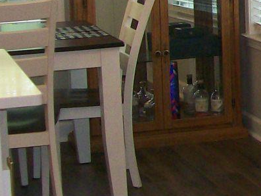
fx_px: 1094
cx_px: 500
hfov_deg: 12.2
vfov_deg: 10.1
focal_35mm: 145
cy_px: -18
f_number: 2.7
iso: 140
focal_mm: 6
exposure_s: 1/64
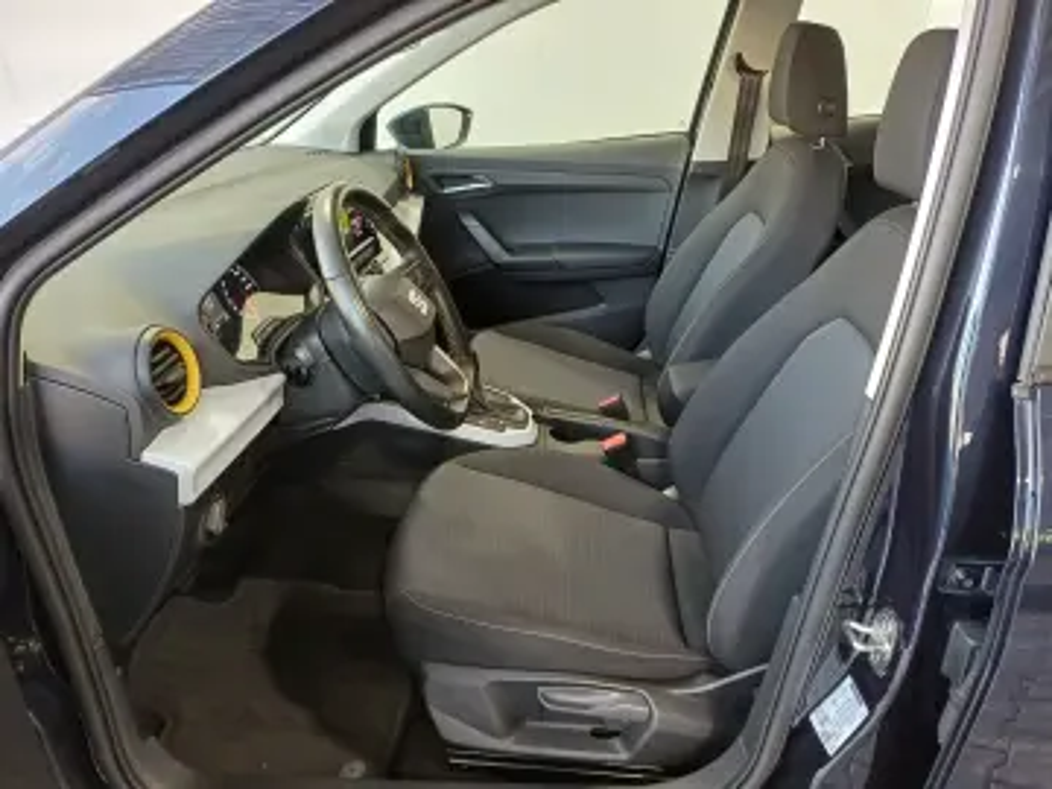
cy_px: 394
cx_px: 526
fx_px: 760
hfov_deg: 69.4
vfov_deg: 54.9
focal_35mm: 25
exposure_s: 1/50
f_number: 1.8
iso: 200
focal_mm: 4.65
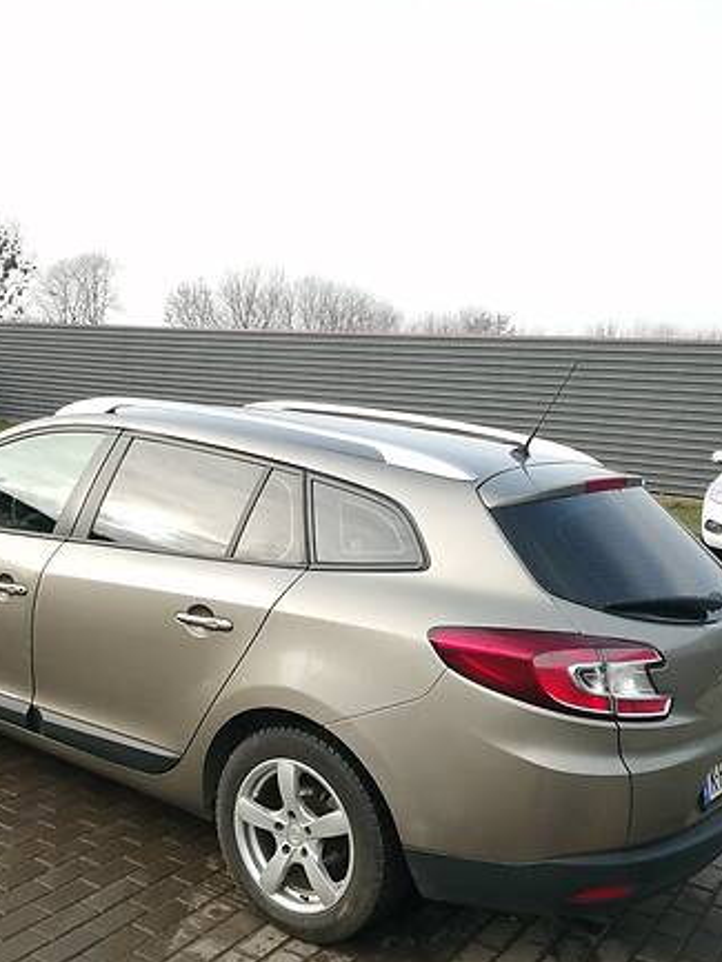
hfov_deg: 39.4
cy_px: 569
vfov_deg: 51.1
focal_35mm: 36
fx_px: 1001
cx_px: 271
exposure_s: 1/401
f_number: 1.8
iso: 50
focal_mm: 3.6
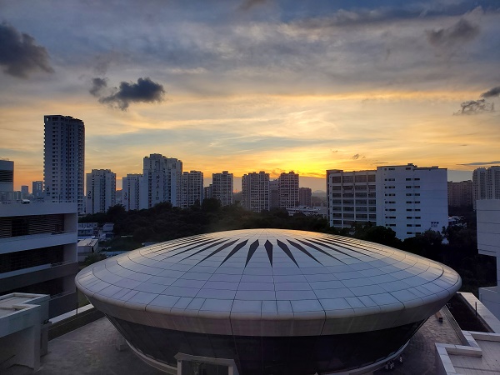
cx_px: 250
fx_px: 376
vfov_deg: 53.1
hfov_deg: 67.3
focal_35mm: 26
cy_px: 188
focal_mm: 4.3
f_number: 2.4
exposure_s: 1/207
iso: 50
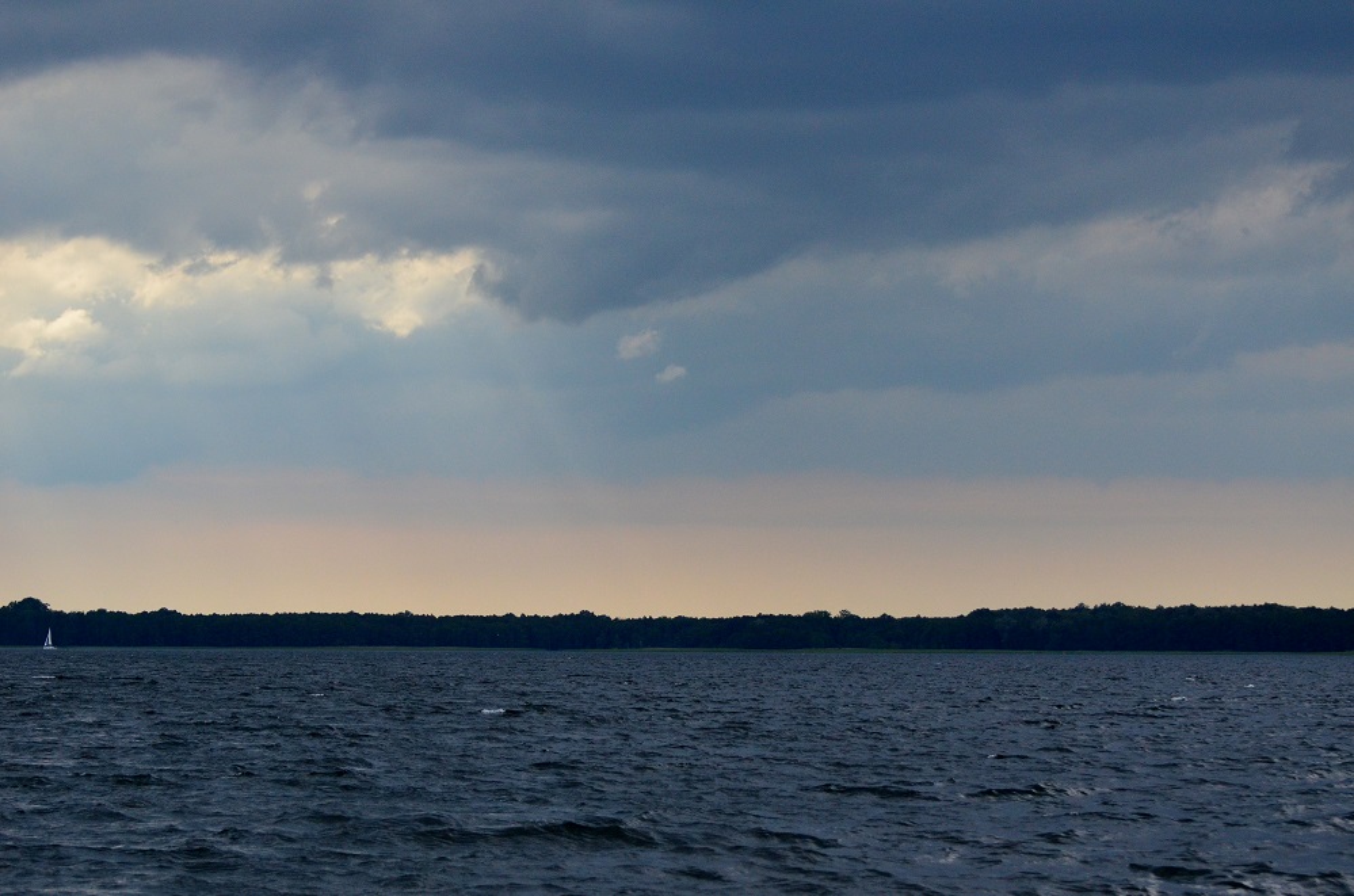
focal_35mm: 120
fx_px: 4503
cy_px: 448
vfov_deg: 11.4
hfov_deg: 17.1
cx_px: 677
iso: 1250
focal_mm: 80
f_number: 4.5
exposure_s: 1/8000
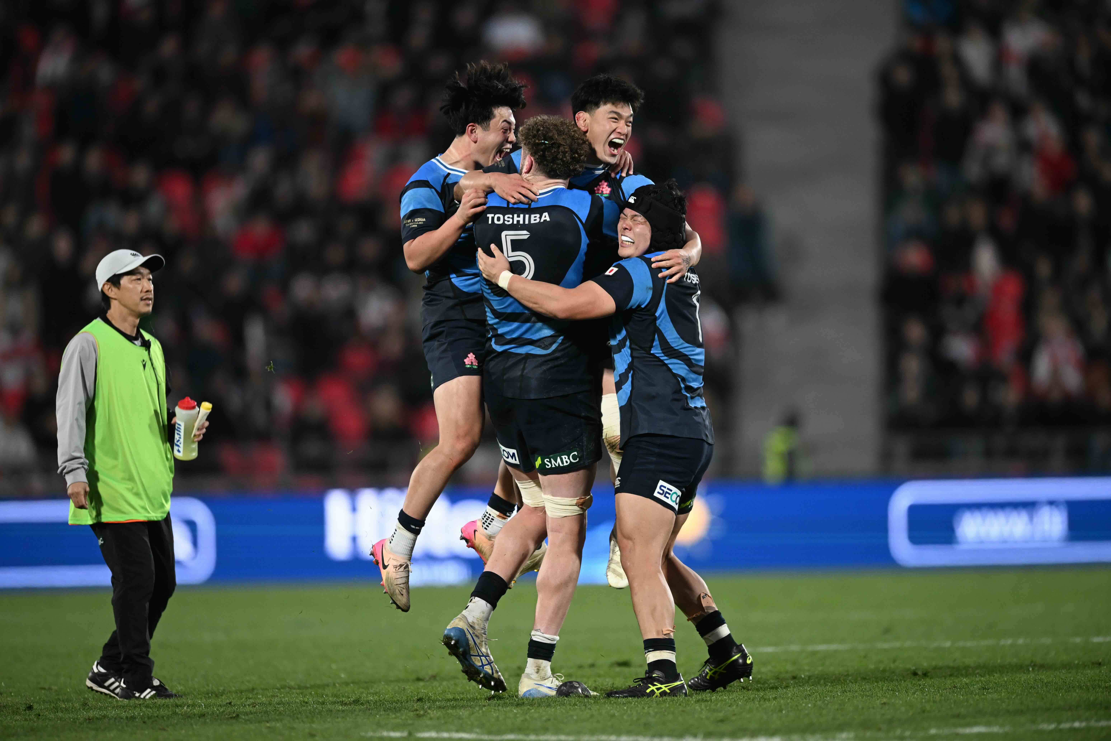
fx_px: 12343
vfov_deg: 3.4
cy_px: 370
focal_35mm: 400
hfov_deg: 5.2
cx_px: 556
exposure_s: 1/1600
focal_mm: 400
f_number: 2.8
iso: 2000
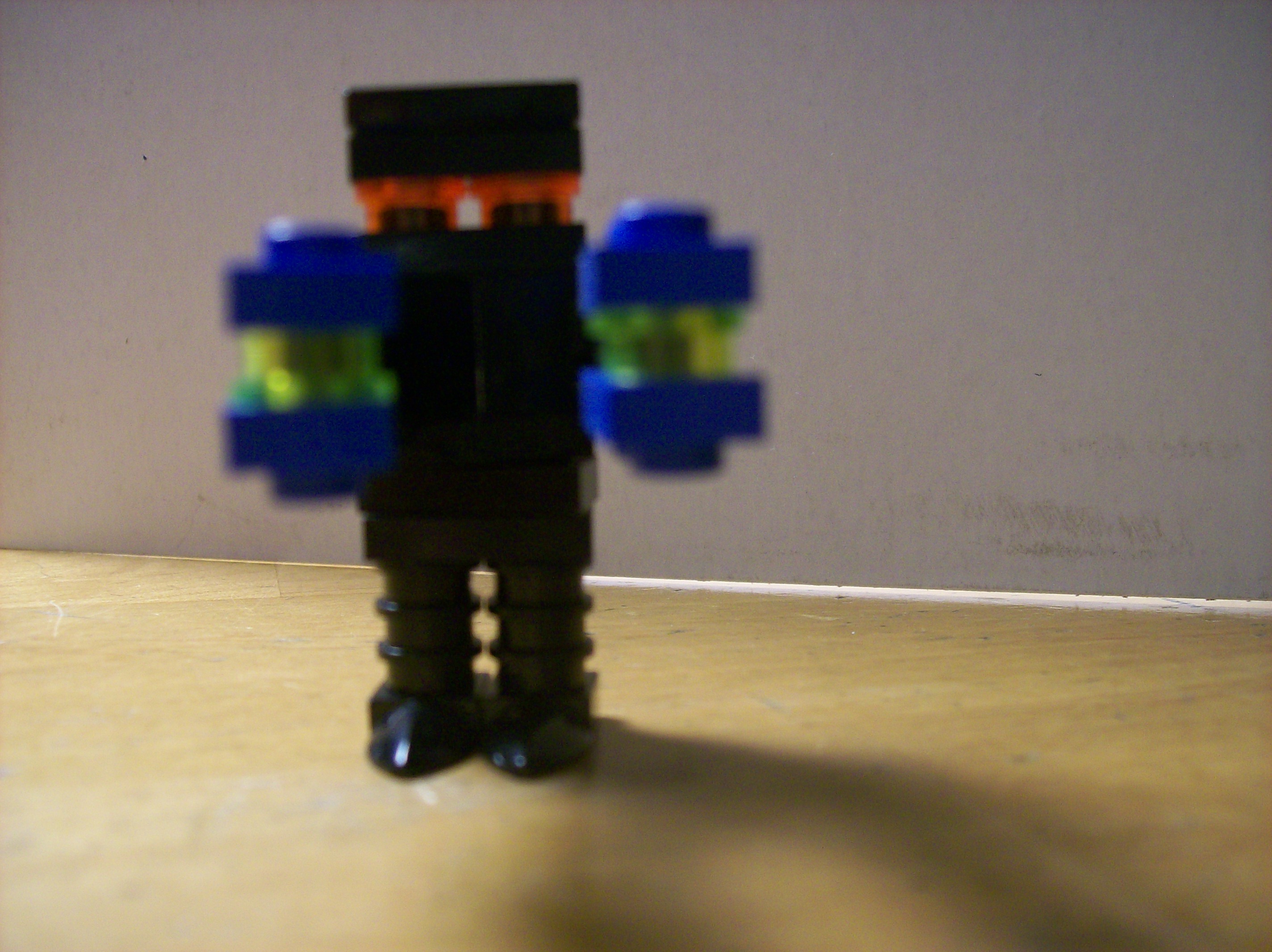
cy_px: 476
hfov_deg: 51.4
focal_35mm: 36
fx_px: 1322
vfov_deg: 39.6
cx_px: 636
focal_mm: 6
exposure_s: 1/32
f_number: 2.7
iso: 107
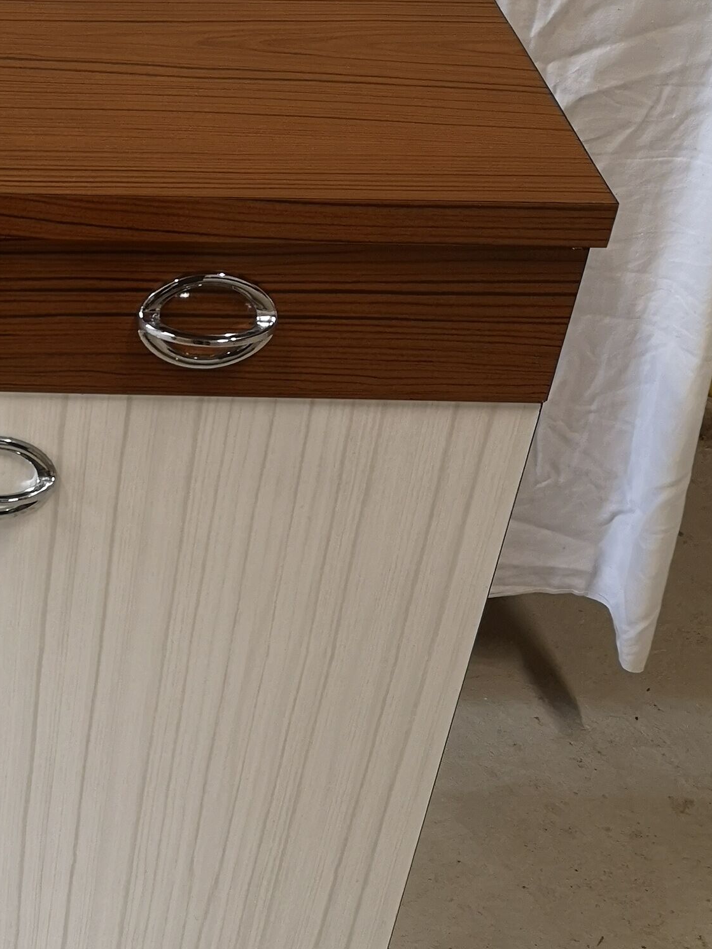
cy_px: 614
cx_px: -103
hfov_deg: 21.0
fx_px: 1810
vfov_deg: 29.2
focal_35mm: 66
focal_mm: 5.58
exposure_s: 1/50
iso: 100
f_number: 1.8
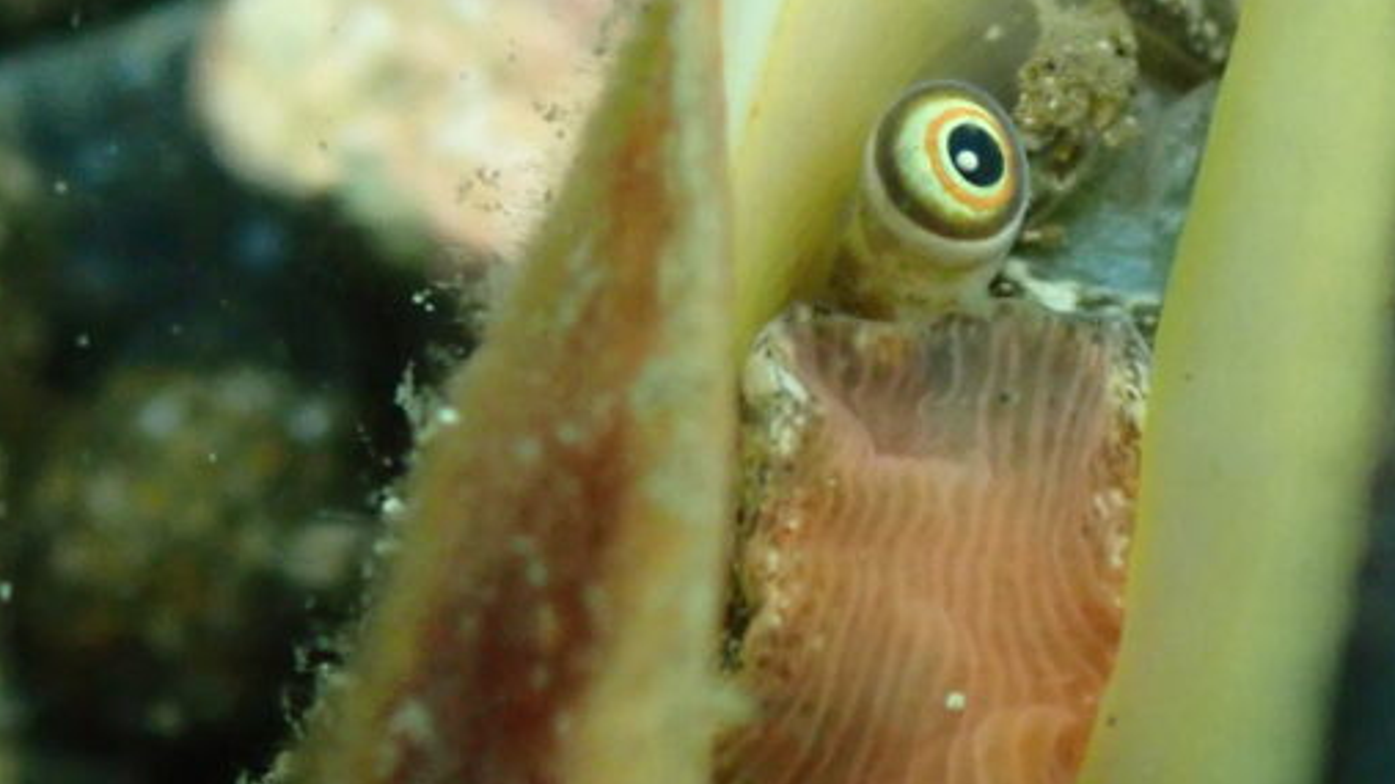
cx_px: 944
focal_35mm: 220
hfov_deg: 9.8
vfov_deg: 5.5
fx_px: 8136
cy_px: 190
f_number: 4.9
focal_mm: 18
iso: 800
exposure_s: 1/250
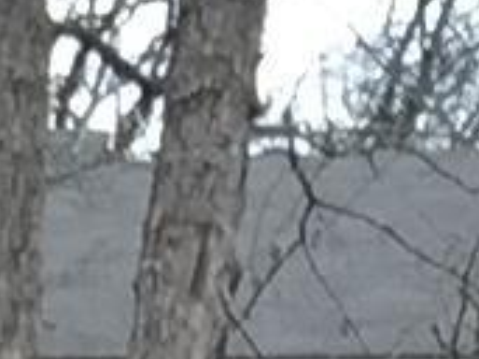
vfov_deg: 6.0
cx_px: -415
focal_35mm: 232
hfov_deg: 8.2
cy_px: 1015
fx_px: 3208
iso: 32
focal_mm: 2.65
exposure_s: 1/124
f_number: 2.2
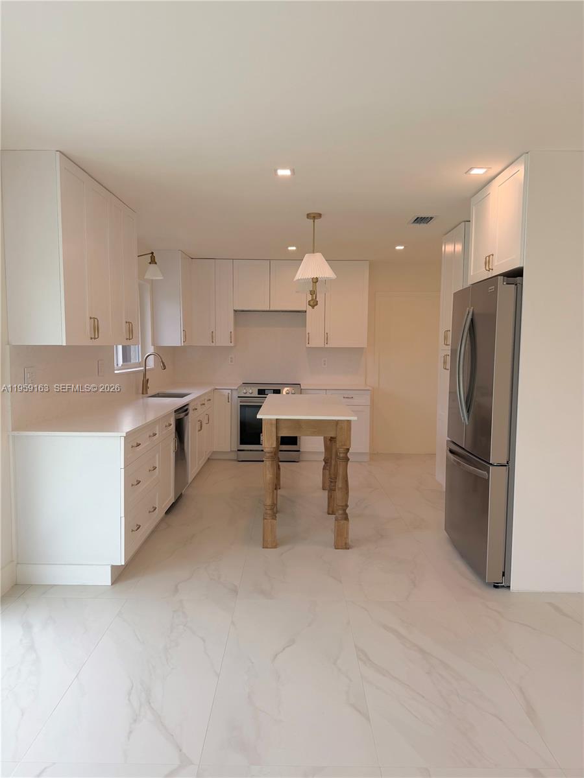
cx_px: 292
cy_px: 389
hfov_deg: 56.8
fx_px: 540
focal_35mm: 24
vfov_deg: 71.6
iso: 80
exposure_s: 1/209
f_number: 1.78
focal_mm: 6.76
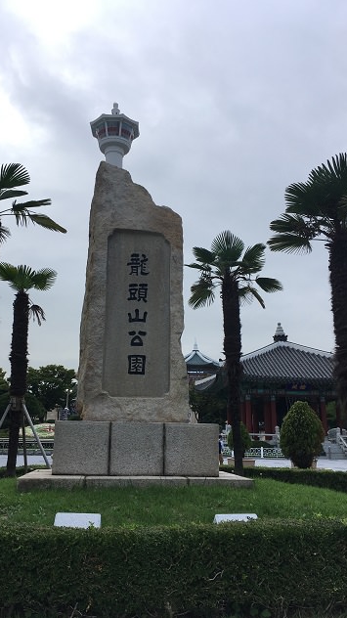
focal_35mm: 32
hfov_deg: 36.6
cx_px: 149
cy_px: 311
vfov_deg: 61.0
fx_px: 524
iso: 25
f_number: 2.2
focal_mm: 4.15
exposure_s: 1/316
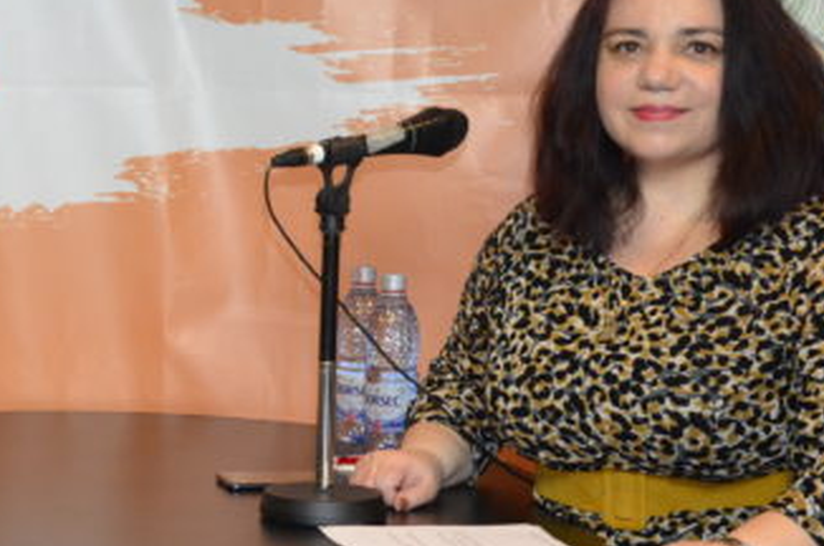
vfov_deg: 12.1
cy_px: 310
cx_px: 53
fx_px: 2581
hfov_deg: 17.8
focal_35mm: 113
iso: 1100
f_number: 4.2
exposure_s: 1/60
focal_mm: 32
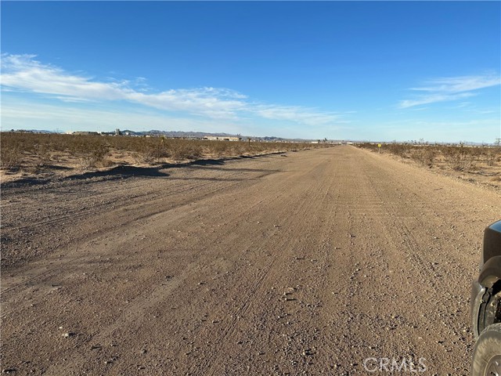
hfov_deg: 71.6
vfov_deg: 56.8
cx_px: 250
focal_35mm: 24
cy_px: 188
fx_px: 347
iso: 80
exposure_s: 1/4348
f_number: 1.78
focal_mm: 6.86
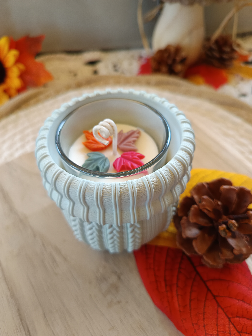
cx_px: 126
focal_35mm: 24
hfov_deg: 56.8
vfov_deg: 71.6
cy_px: 168
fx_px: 233
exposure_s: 1/50
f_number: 1.7
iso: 86
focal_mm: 5.31
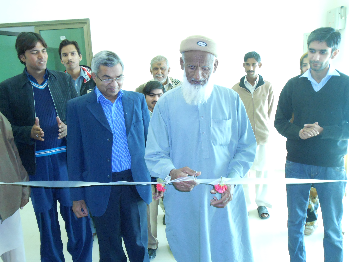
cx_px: 174
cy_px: 131
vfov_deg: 41.8
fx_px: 343
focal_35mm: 34
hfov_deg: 54.0
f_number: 3.9
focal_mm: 6
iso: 400
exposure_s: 1/30
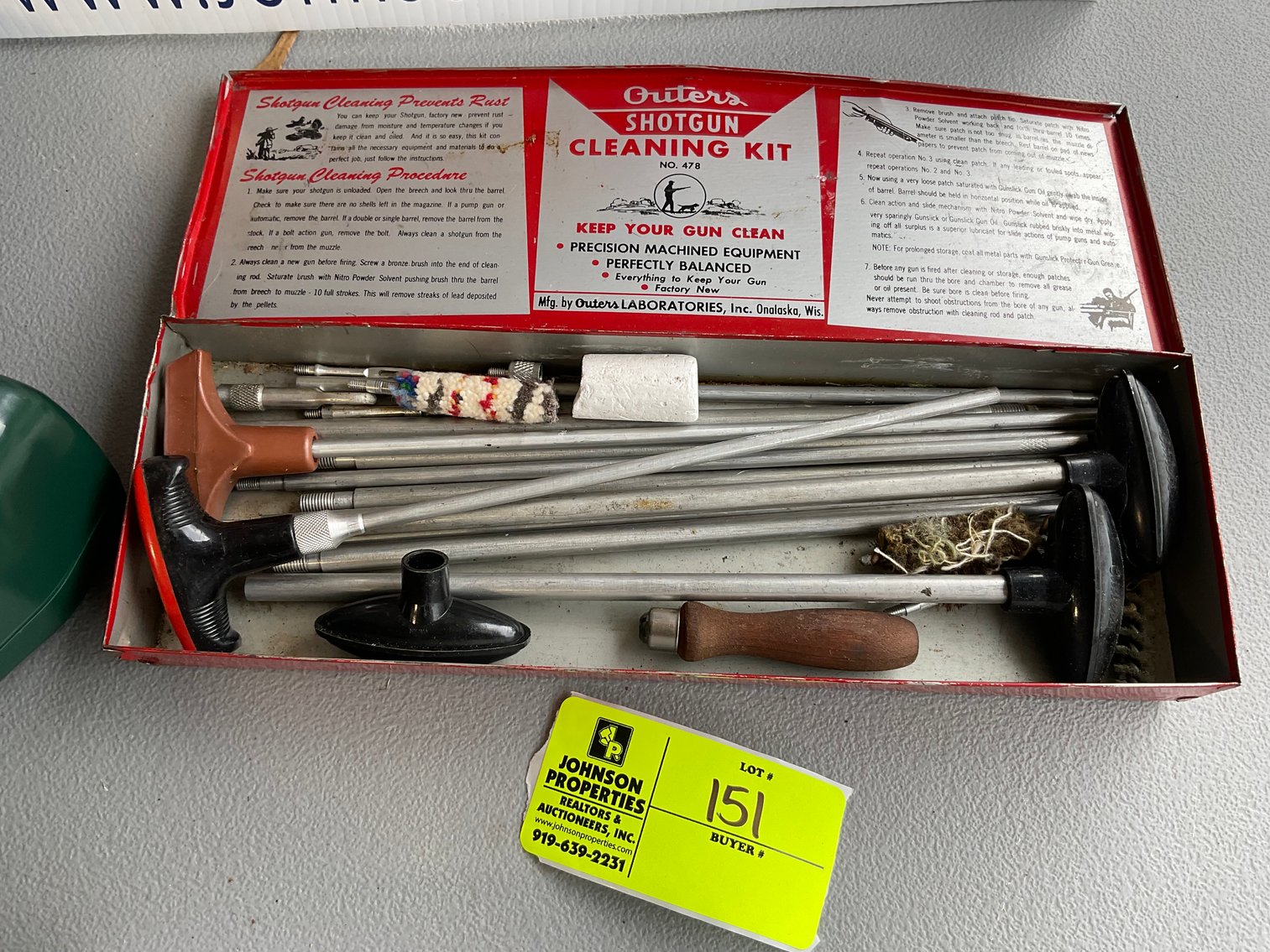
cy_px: 476
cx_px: 635
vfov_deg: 48.2
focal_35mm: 29
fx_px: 1064
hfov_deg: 61.7
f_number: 1.8
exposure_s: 1/122
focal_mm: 3
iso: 16
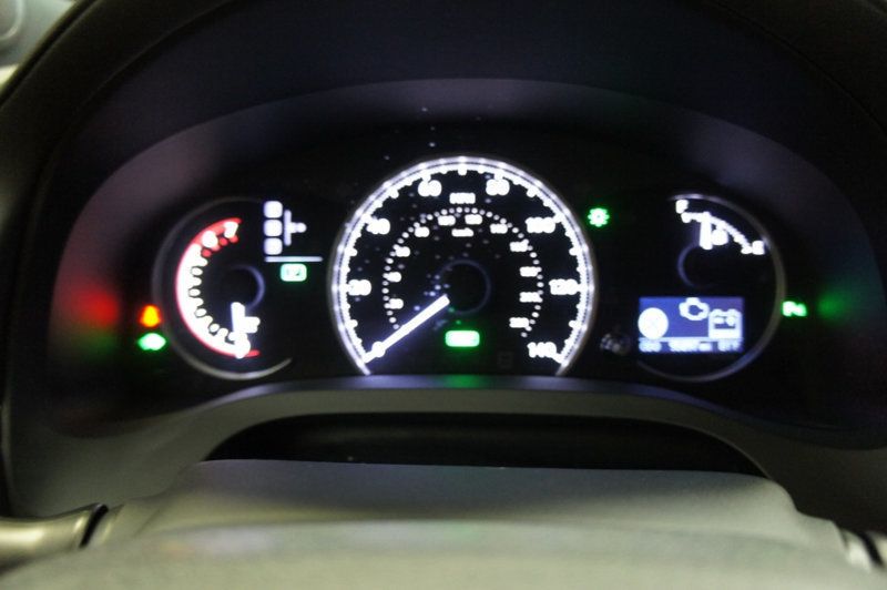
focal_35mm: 27
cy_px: 295
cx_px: 444
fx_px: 665
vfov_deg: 47.9
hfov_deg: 67.4
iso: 1600
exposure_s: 1/13
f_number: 3.5
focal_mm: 18
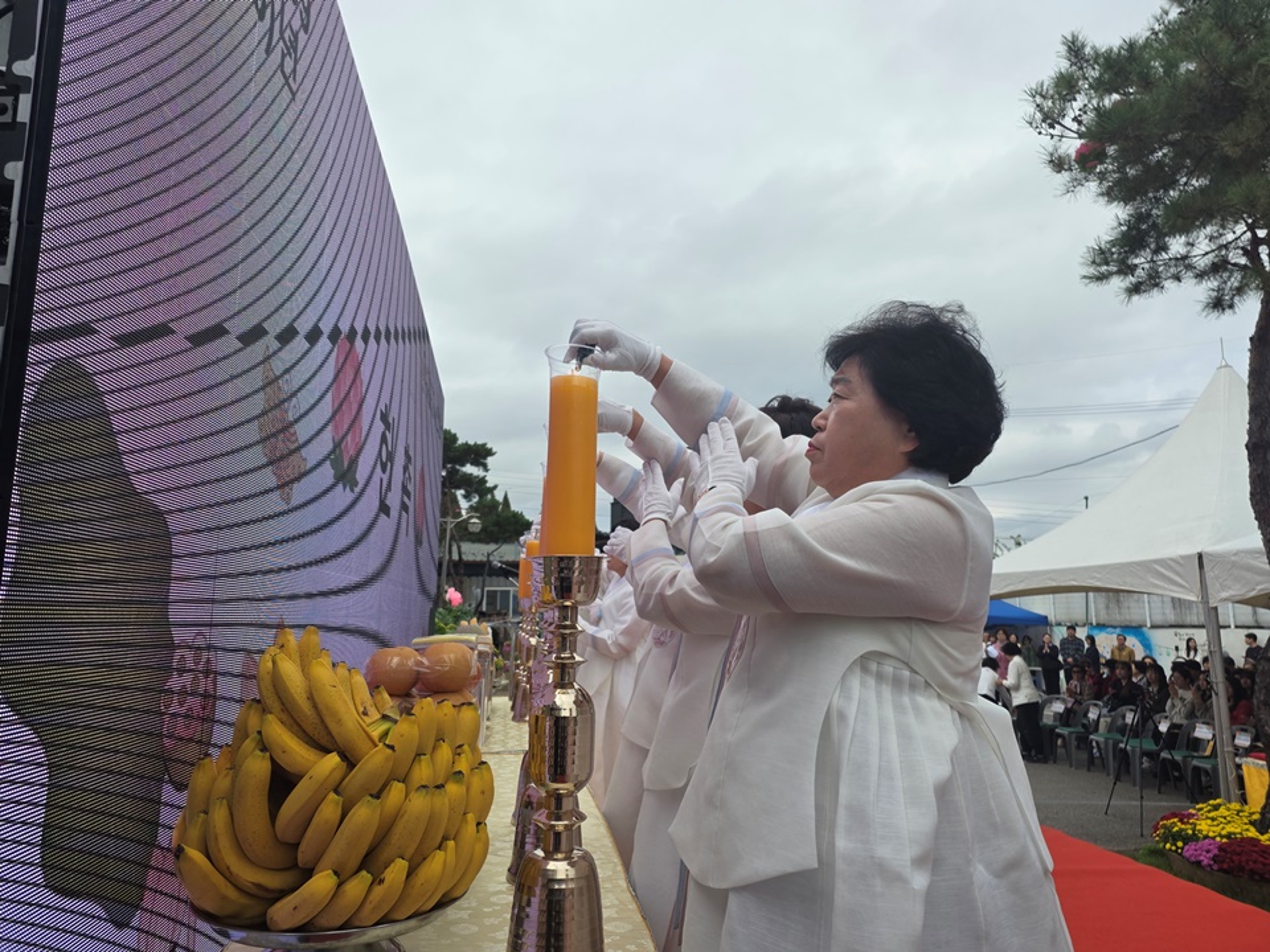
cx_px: 635
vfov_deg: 58.9
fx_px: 844
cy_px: 476
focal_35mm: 23
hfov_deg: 73.9
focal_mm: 6.3
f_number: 1.7
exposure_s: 1/4539
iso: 80
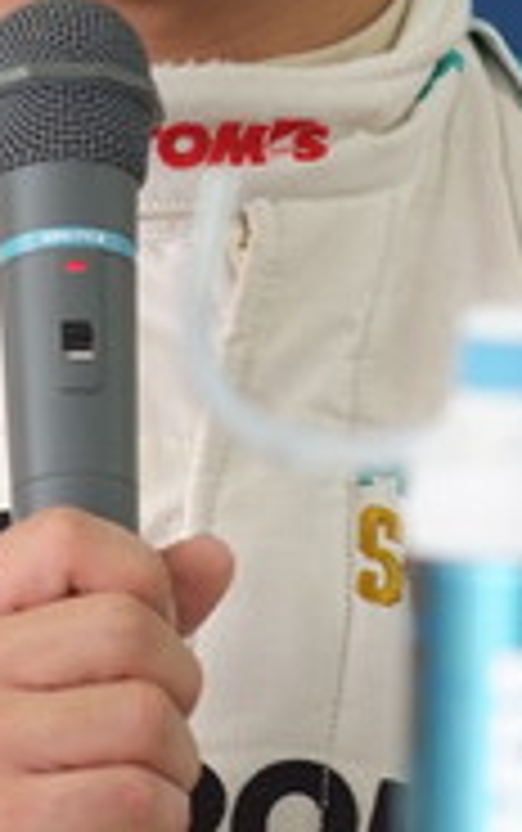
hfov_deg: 3.1
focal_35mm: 418
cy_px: 40
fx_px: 9492
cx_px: 50
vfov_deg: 5.0
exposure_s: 1/125
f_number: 4
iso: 800
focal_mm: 105
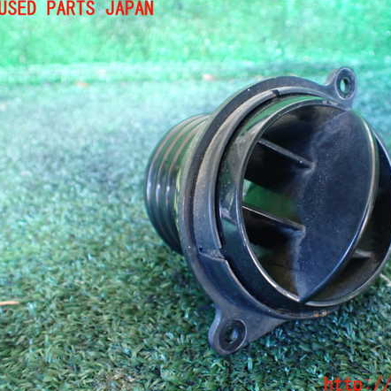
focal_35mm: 36
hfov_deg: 45.4
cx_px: 258
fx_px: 460
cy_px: 197
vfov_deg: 46.0
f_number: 2.3
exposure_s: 1/30
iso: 1000
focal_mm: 5.4
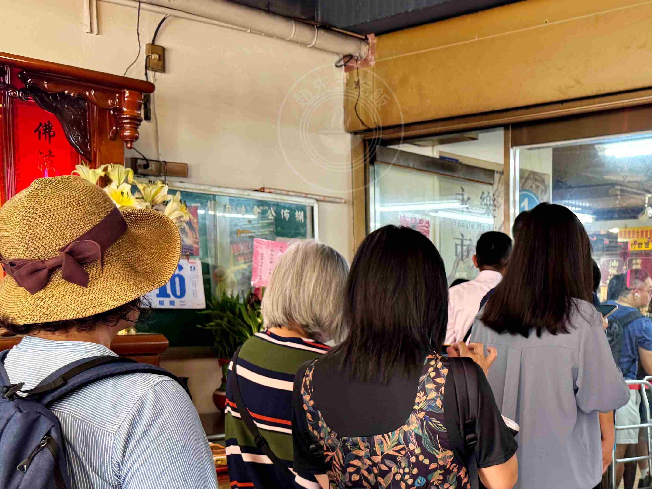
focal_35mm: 49
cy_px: 385
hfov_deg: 36.2
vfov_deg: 29.1
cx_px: 604
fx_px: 923
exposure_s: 1/60
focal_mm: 6.76
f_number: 1.78
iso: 125
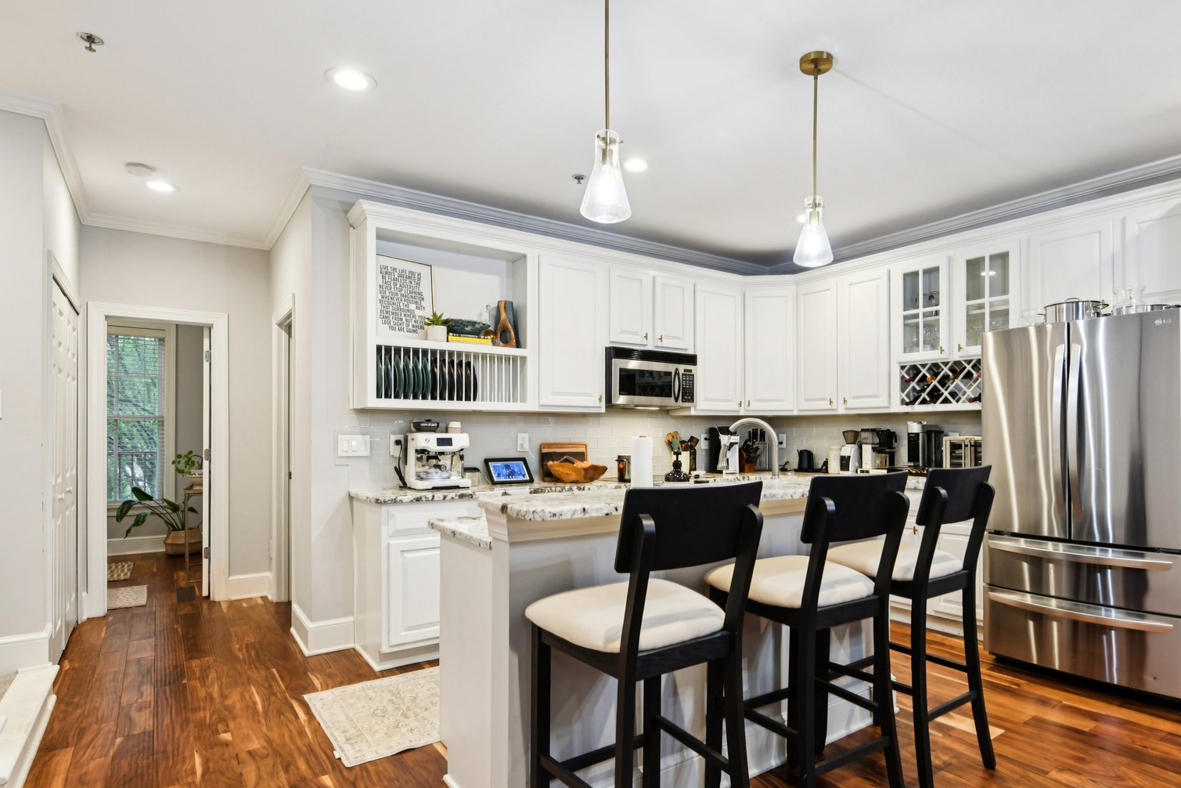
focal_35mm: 19
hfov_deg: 86.0
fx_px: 623
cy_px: 440
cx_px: 699
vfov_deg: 64.4
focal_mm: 14
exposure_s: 1/8
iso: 400
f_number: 8
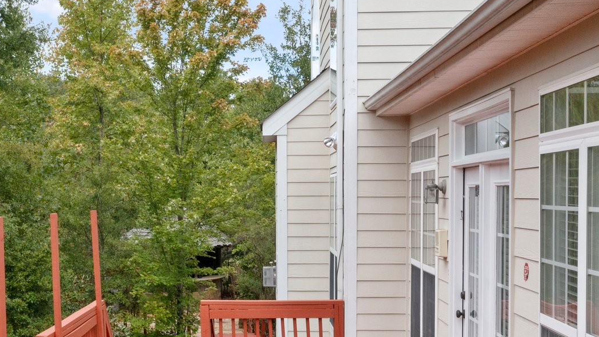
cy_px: 234
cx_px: 211
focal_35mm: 57
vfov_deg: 21.0
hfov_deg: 36.3
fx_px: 905
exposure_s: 1/320
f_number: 8
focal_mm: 10.26
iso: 100
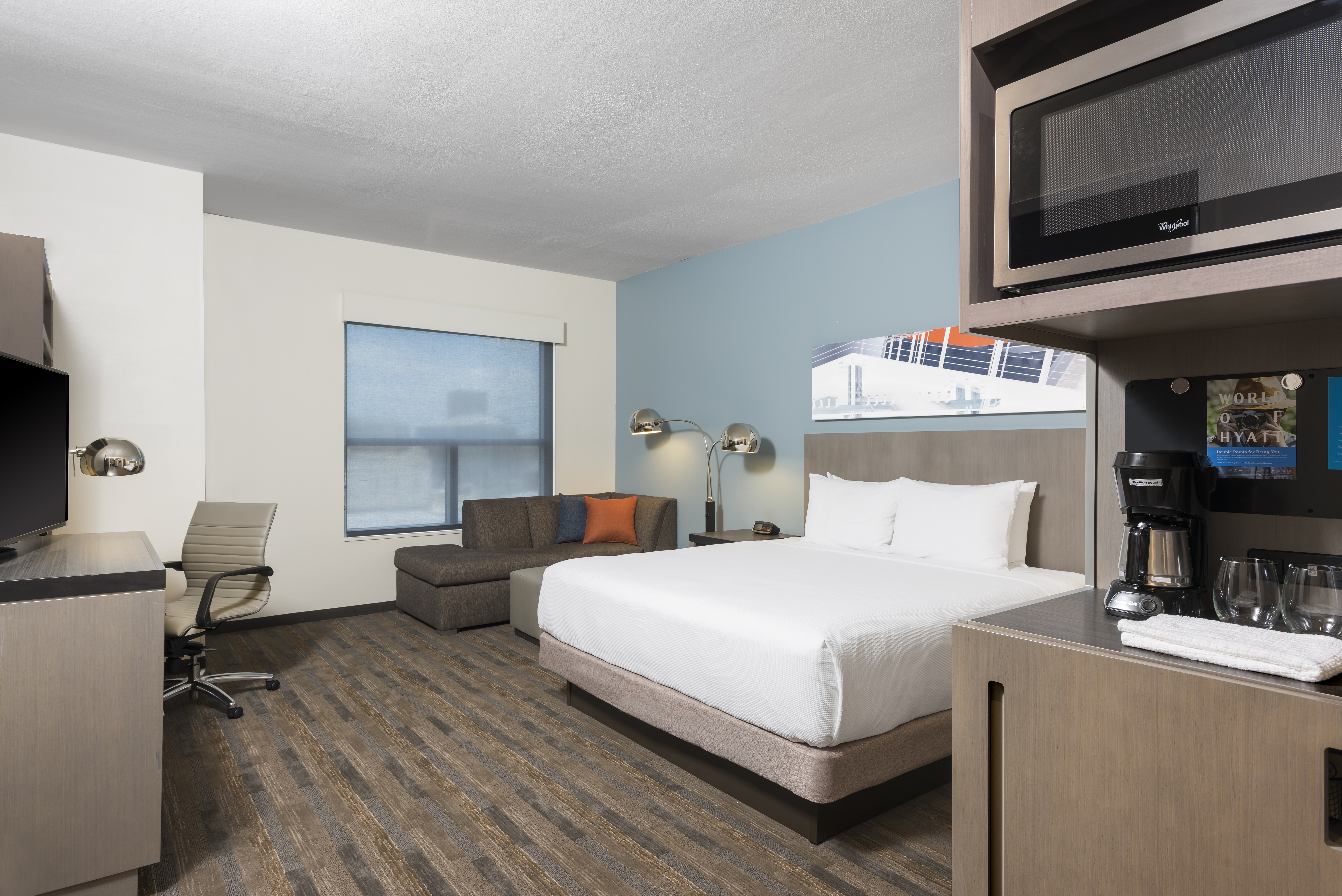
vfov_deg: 62.0
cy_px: 448
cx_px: 671
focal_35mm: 20
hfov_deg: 84.0
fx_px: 746
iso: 64
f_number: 9
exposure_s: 1/4
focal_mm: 20
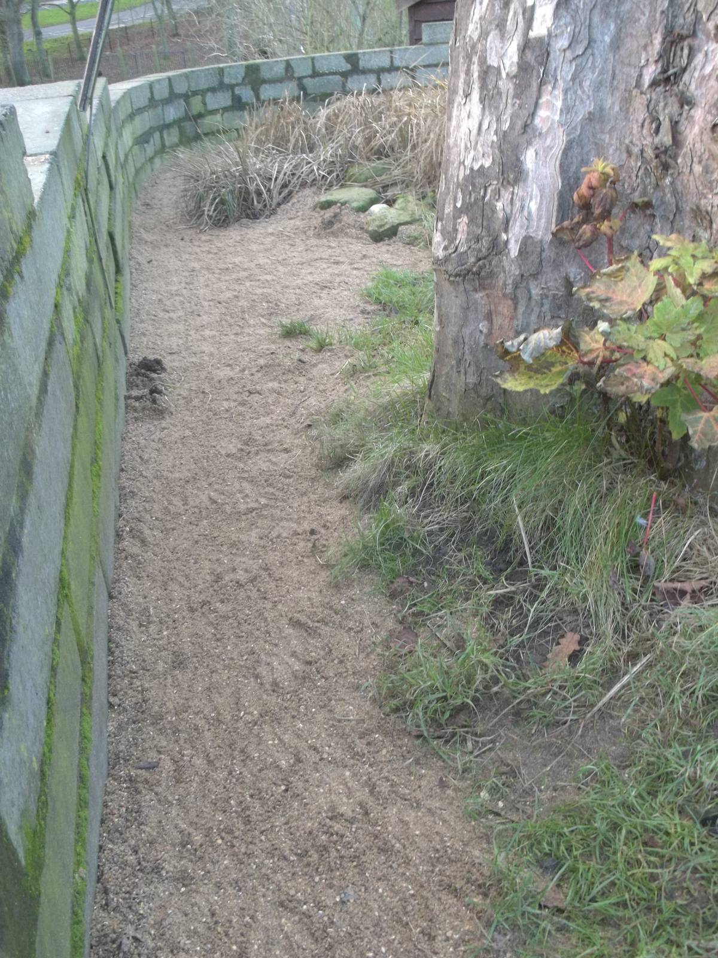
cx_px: 359
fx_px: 913
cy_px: 479
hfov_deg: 42.9
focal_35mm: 33
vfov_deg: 55.4
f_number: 3.3
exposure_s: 1/15
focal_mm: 5.9
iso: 160
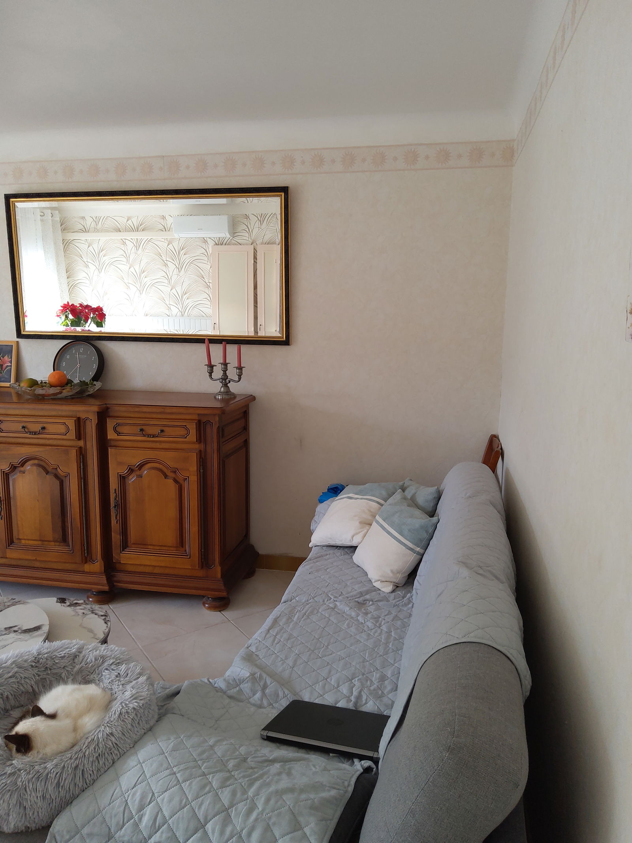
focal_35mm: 26
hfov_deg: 53.1
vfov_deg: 67.3
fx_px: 633
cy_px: 422
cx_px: 316
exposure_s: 1/50
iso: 64
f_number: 2
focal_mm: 3.08
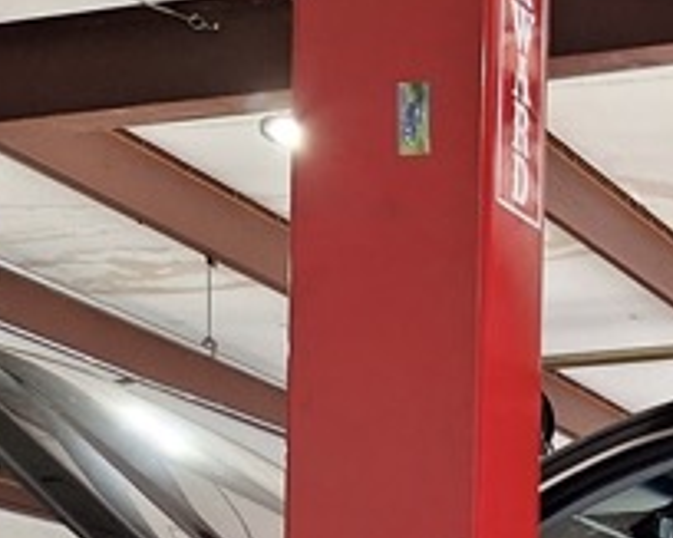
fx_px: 2190
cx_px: 1122
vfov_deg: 12.6
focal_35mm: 110
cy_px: 1007
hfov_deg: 15.5
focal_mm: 5.54
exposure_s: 1/60
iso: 40
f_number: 1.8
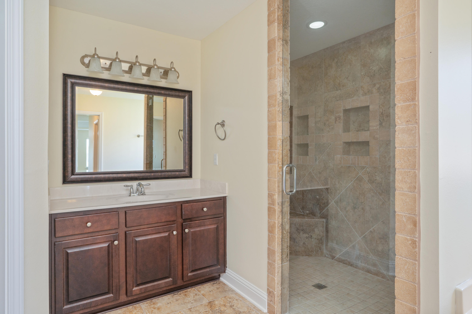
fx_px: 275
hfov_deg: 81.2
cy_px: 157
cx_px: 236
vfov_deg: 59.4
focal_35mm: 21
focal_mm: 21
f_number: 9
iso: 320
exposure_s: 1/60
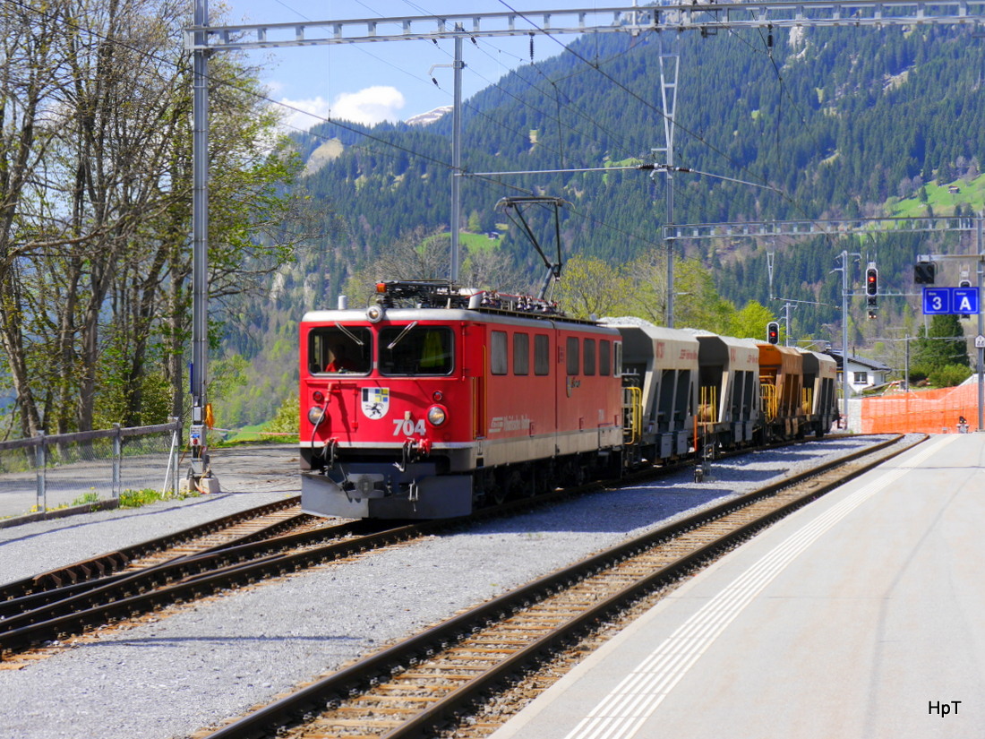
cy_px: 370
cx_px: 492
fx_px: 2390
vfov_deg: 17.6
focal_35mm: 84
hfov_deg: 23.3
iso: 160
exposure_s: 1/250
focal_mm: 42
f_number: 8
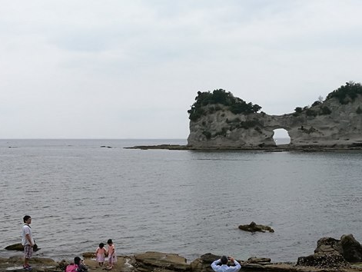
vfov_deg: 25.8
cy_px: 206
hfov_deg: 34.3
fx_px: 586
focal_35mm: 56
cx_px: 191
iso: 50
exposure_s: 1/684
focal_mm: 4.5
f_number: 2.2
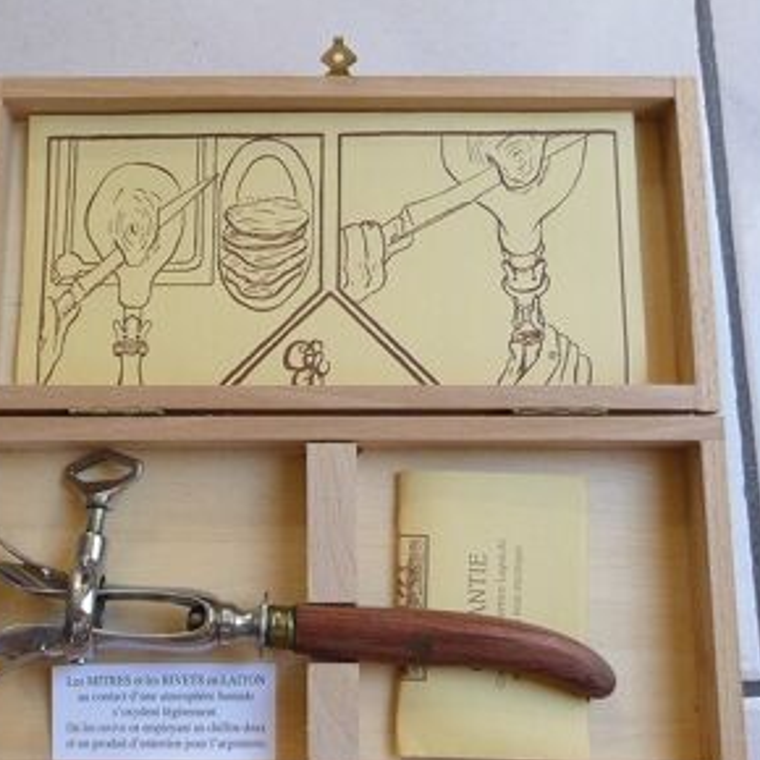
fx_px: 1018
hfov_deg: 40.7
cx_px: 296
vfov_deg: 40.8
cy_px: 451
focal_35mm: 41
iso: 125
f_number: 3.3
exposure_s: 1/30
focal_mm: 4.7
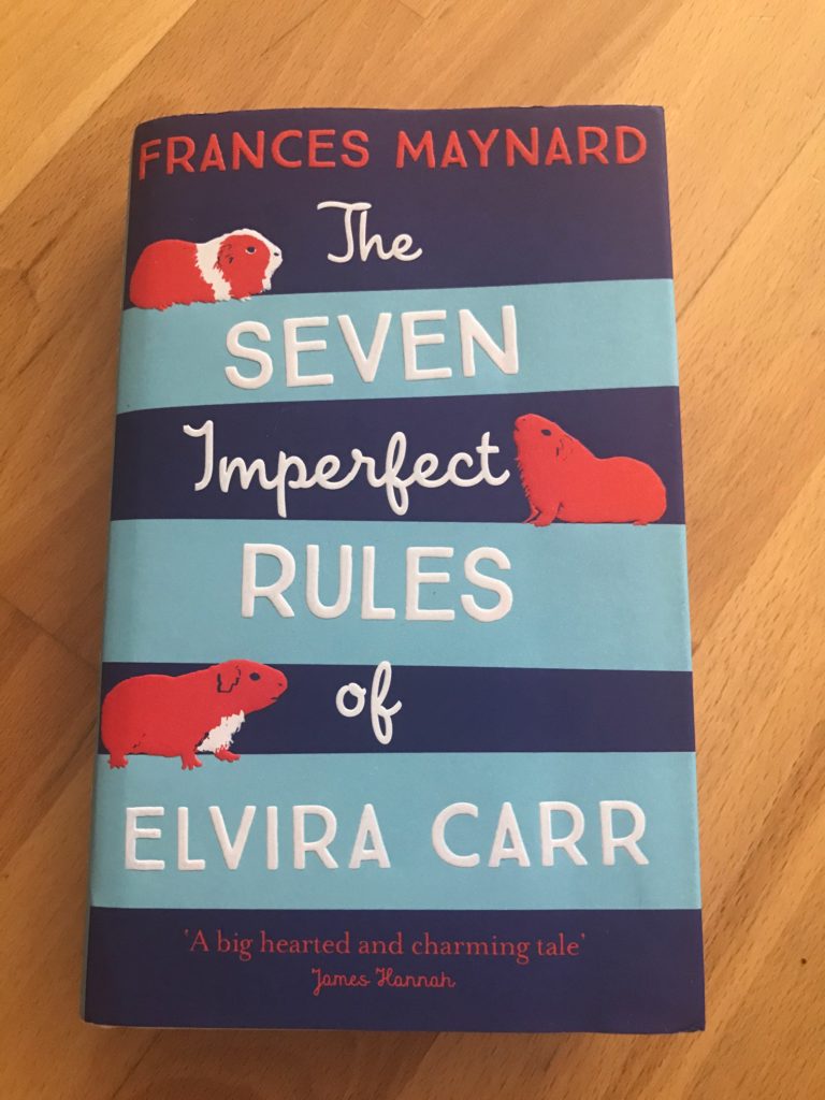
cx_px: 412
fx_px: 890
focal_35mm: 28
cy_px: 550
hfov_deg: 49.7
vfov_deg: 63.4
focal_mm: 3.99
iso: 100
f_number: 1.8
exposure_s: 1/17
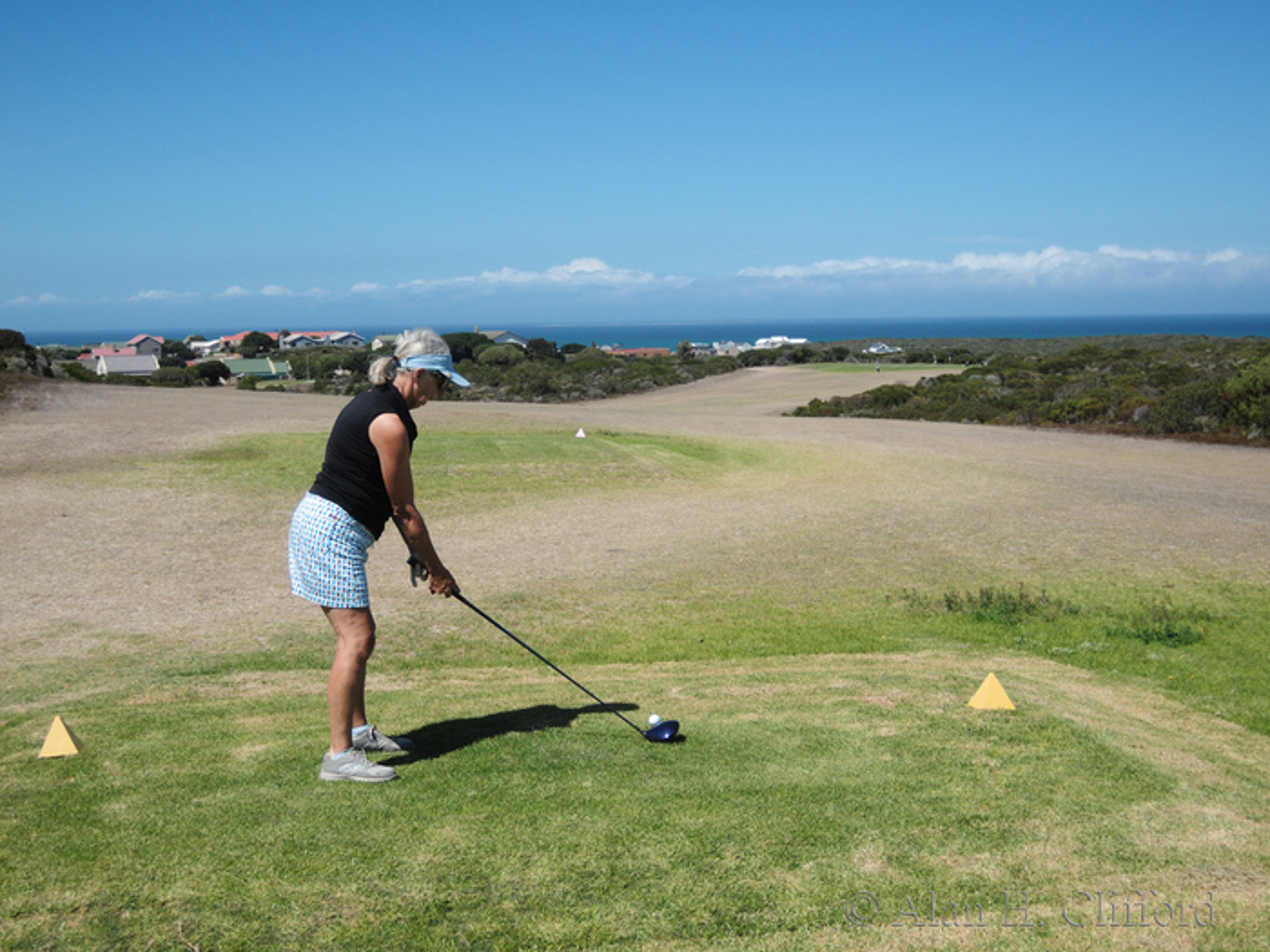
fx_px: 1834
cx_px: 635
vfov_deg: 29.1
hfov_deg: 38.2
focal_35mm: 50
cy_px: 476
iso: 100
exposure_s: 1/1250
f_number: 3.5
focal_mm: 10.7
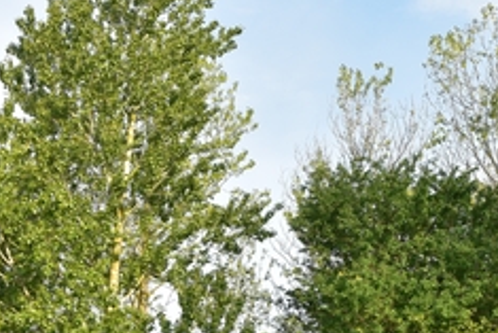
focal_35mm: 69
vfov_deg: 19.7
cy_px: 238
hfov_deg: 28.3
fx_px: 955
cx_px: 428
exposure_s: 1/125
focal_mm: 18
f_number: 11
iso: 200
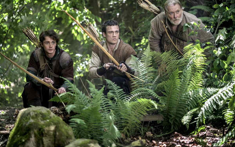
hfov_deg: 15.1
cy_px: 69
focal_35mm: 138
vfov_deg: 9.5
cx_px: 117
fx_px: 884
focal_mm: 135
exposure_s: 1/250
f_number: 2.8
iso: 160
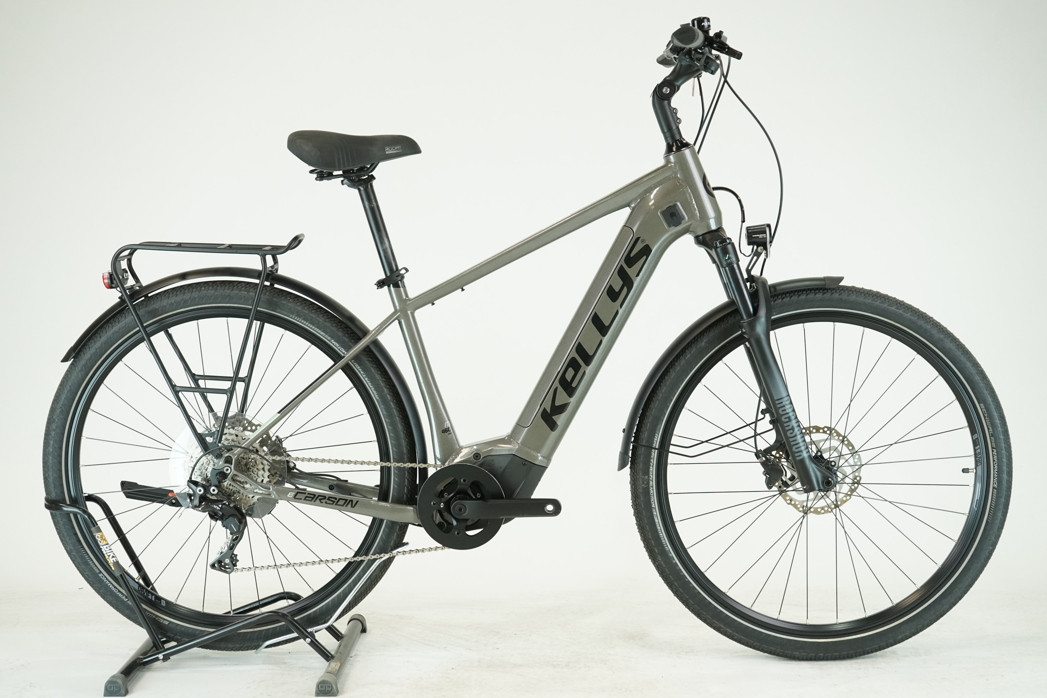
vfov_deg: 27.0
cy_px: 349
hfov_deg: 39.6
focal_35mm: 50
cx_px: 524
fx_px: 1454
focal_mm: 50
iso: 1600
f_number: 5.6
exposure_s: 1/200
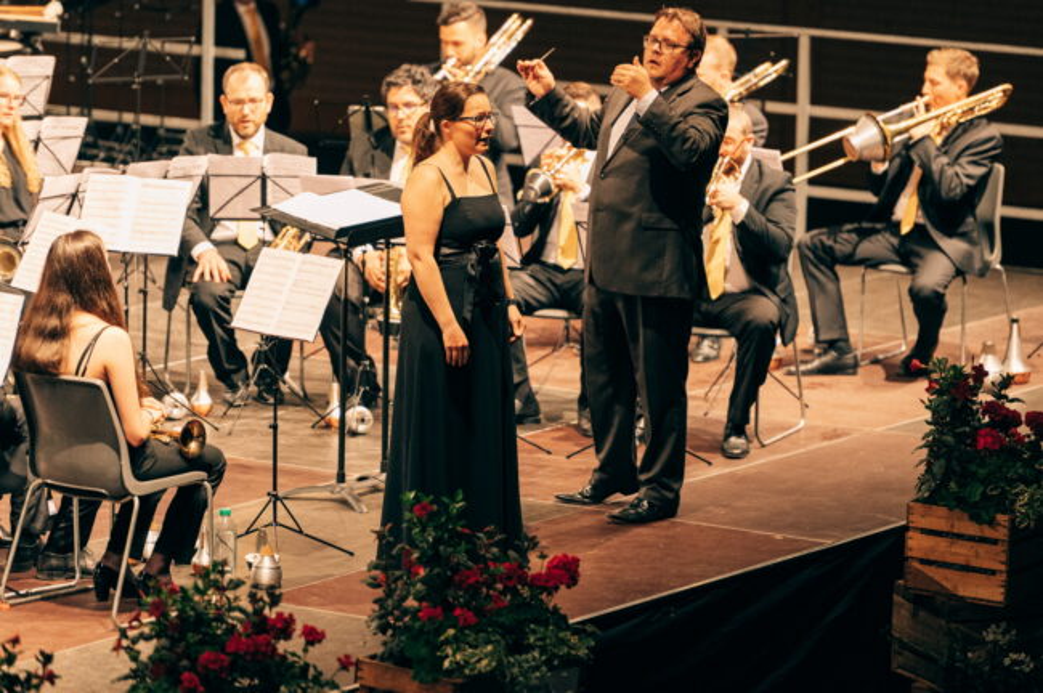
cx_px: 522
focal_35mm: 200
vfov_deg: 6.9
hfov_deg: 10.3
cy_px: 346
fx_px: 5789
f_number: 2.8
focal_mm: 200
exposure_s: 1/250
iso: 4000
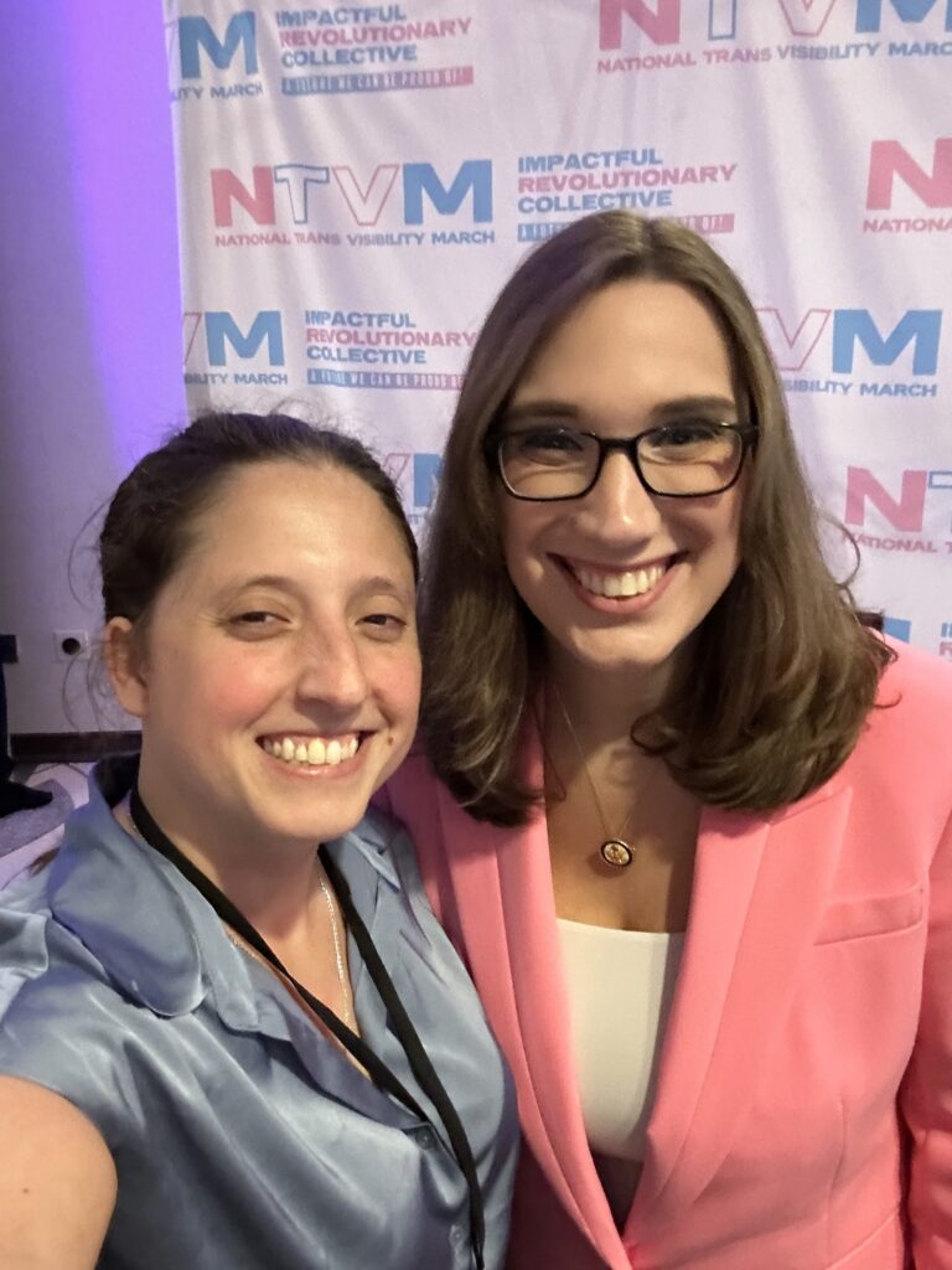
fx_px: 1100
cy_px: 635
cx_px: 476
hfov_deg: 46.8
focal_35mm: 30
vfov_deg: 60.0
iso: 640
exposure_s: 1/20
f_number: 1.9
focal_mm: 2.69
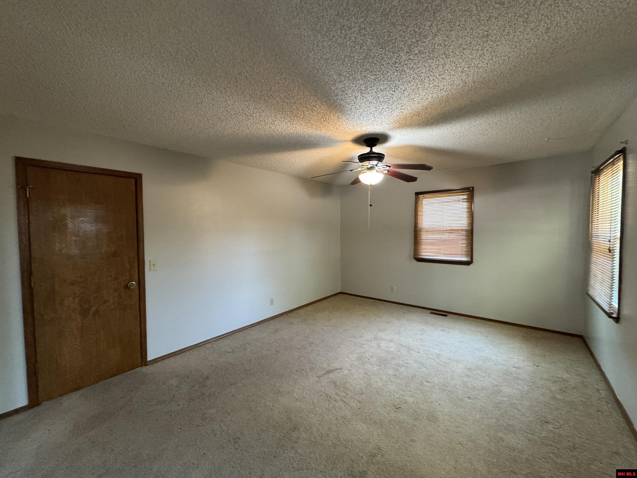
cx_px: 318
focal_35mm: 14
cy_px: 239
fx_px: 258
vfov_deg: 85.7
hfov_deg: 102.1
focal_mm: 2.22
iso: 400
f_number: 2.2
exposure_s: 1/60
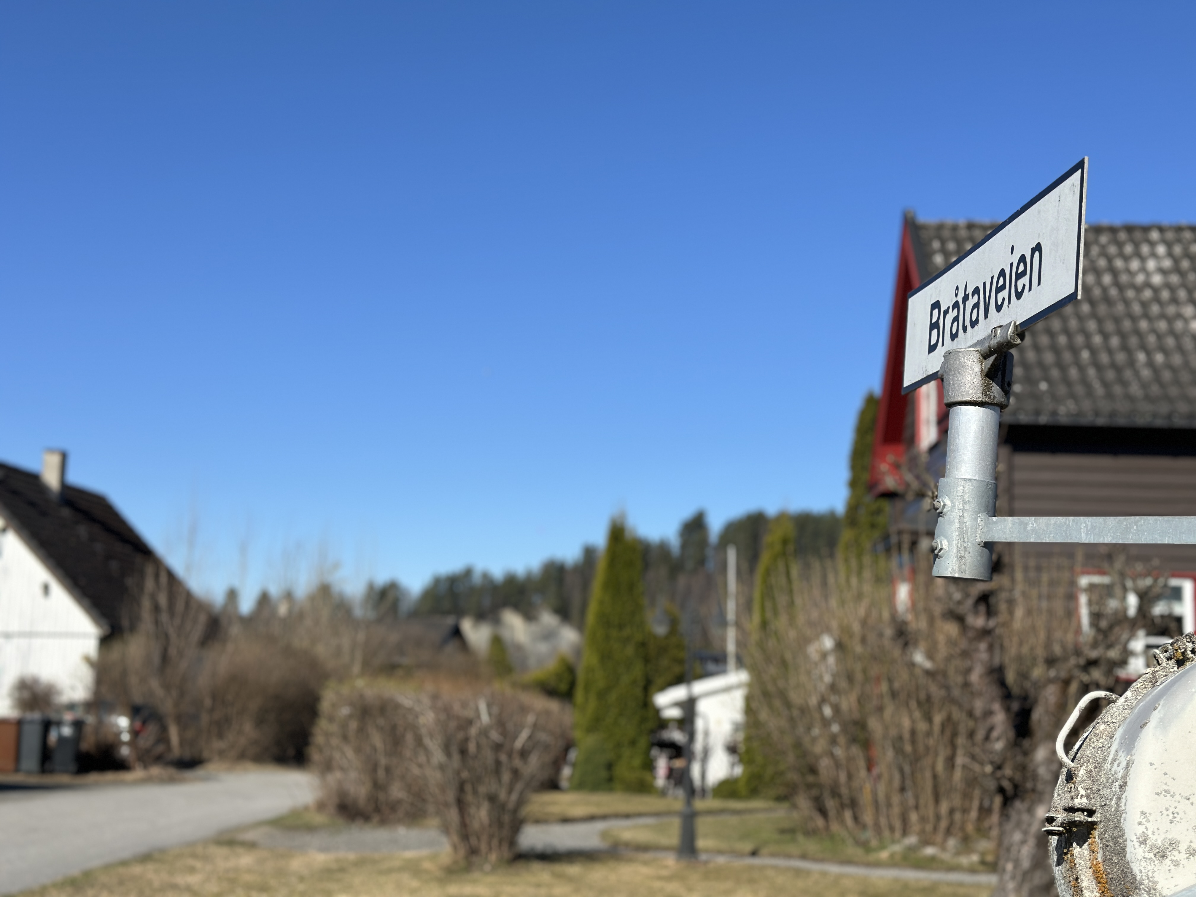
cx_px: 598
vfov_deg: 30.3
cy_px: 448
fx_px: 1658
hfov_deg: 39.7
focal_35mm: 48
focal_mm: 6.86
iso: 100
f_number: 1.78
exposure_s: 1/6623
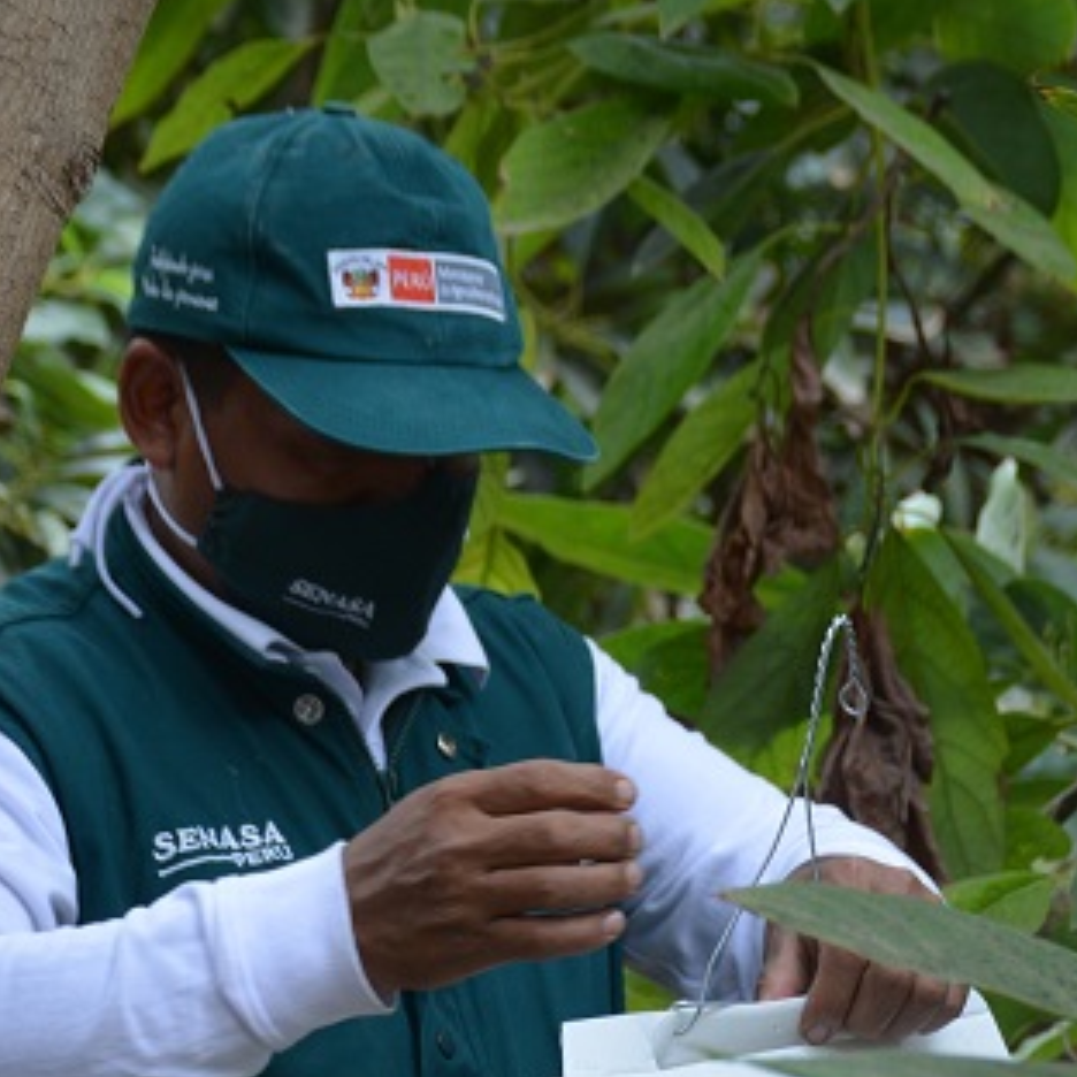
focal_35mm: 157
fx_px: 5526
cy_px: 847
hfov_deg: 11.1
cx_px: 711
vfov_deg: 11.1
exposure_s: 1/100
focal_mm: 48
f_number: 5
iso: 400
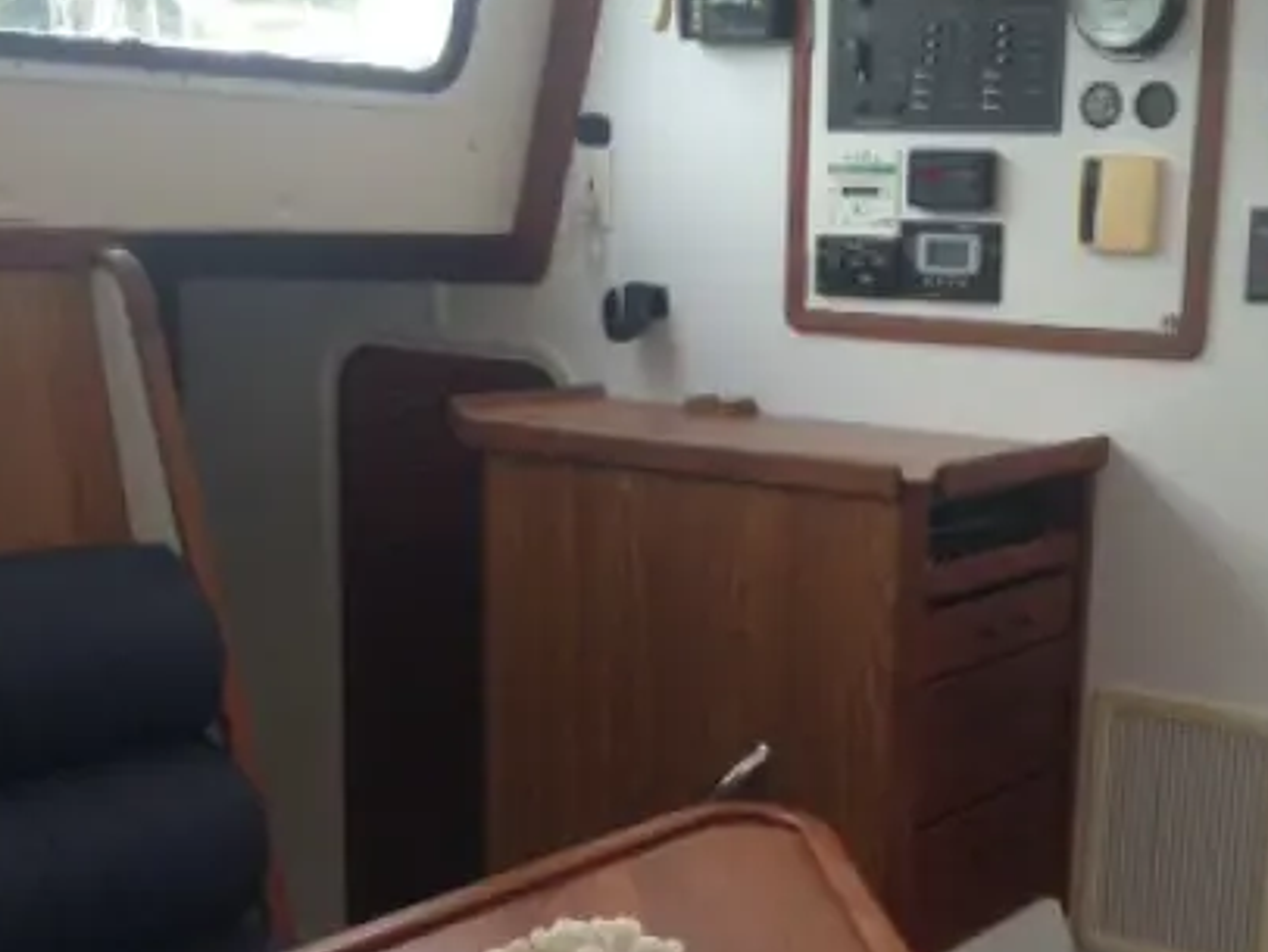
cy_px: 749
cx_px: 765
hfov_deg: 29.7
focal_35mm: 65
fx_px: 2382
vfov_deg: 22.3
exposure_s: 1/120
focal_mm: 4.12
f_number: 2.4
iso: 80
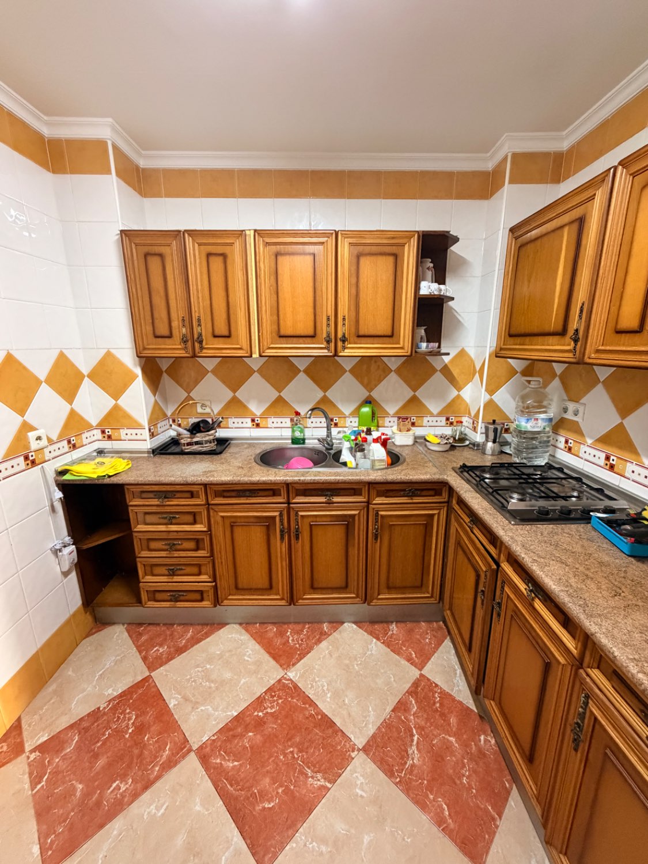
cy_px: 432
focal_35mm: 14
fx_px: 349
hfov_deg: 85.7
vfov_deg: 102.1
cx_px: 324
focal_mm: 2.22
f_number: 2.2
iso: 500
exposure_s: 1/50
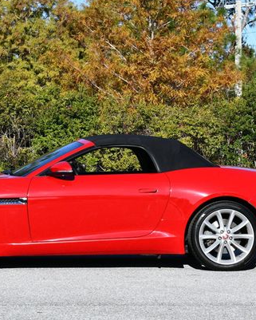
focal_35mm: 138
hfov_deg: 11.2
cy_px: 152
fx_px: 1306
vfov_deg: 14.0
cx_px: 73
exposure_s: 1/250
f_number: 8
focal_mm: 46
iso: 100
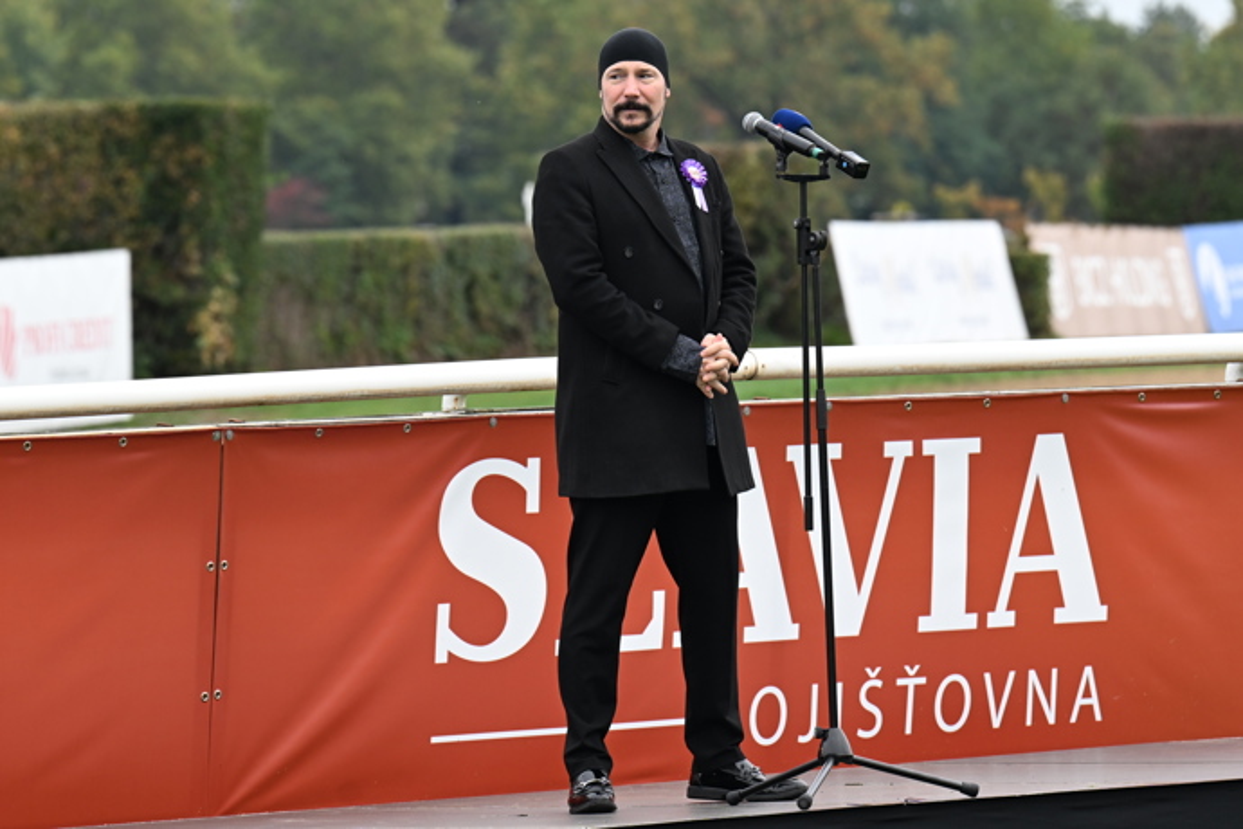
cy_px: 414
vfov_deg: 4.7
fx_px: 10081
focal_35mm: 292
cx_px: 622
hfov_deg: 7.1
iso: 640
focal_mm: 195
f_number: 5.6
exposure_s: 1/640
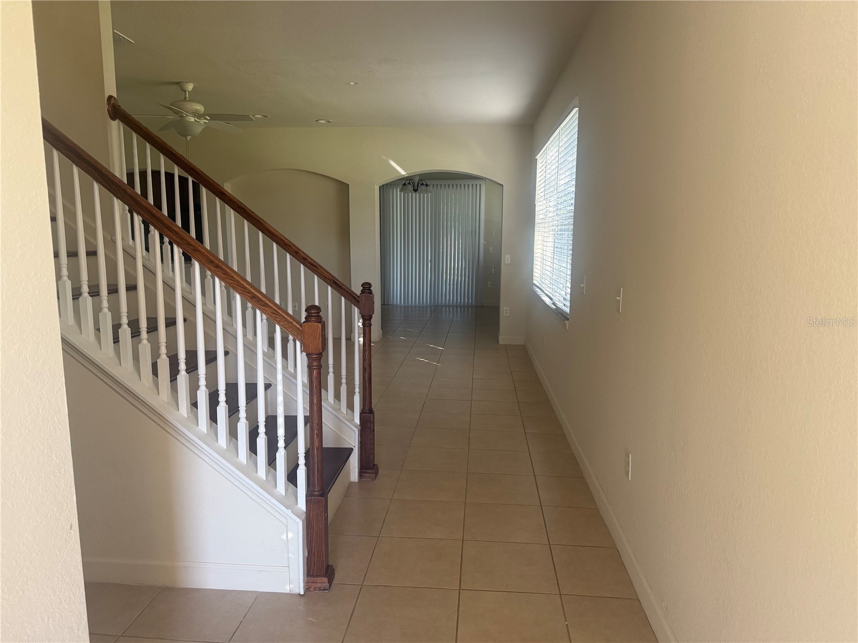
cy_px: 322
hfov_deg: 71.6
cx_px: 429
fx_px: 595
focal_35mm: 24
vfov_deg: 56.8
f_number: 1.78
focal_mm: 6.76
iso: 160
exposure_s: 1/241
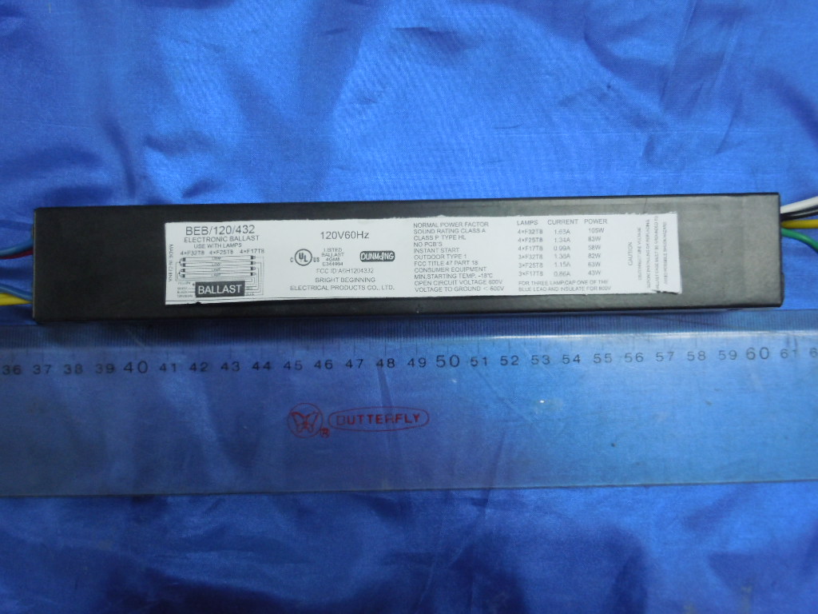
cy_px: 307
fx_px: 662
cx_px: 409
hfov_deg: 63.4
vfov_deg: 49.7
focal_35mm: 28
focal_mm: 5
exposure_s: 1/15
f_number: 3.7
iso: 400
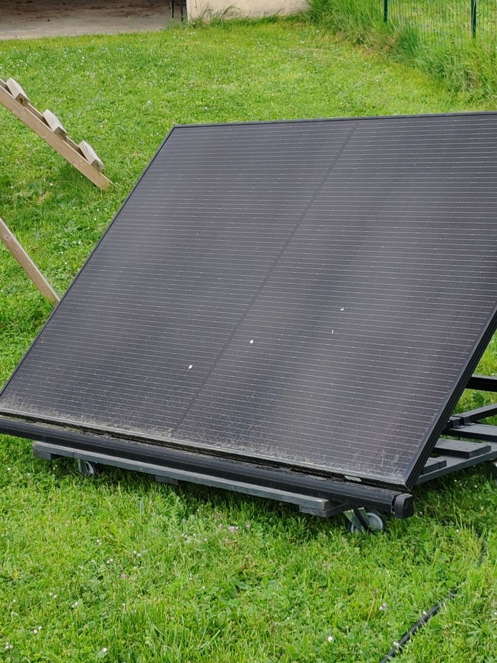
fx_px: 1685
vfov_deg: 22.3
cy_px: 332
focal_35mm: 88
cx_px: 248
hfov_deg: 16.8
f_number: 1.9
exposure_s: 1/110
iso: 50
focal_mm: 6.12
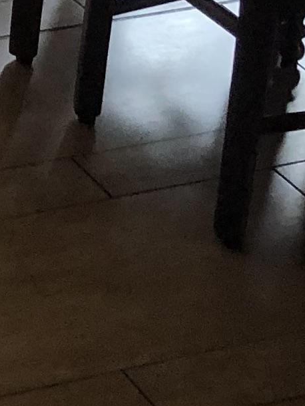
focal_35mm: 185
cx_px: -401
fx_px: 2172
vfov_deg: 9.9
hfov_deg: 7.5
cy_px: -417
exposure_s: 1/24
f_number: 1.8
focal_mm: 3.99
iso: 40
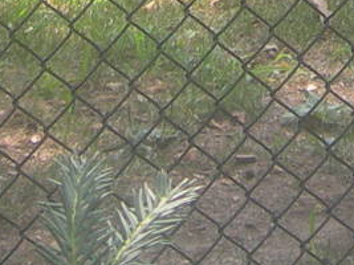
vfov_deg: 5.8
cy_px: -333
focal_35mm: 246
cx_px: 330
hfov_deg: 8.0
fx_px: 2515
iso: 50
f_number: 2.9
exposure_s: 1/130
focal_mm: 8.5
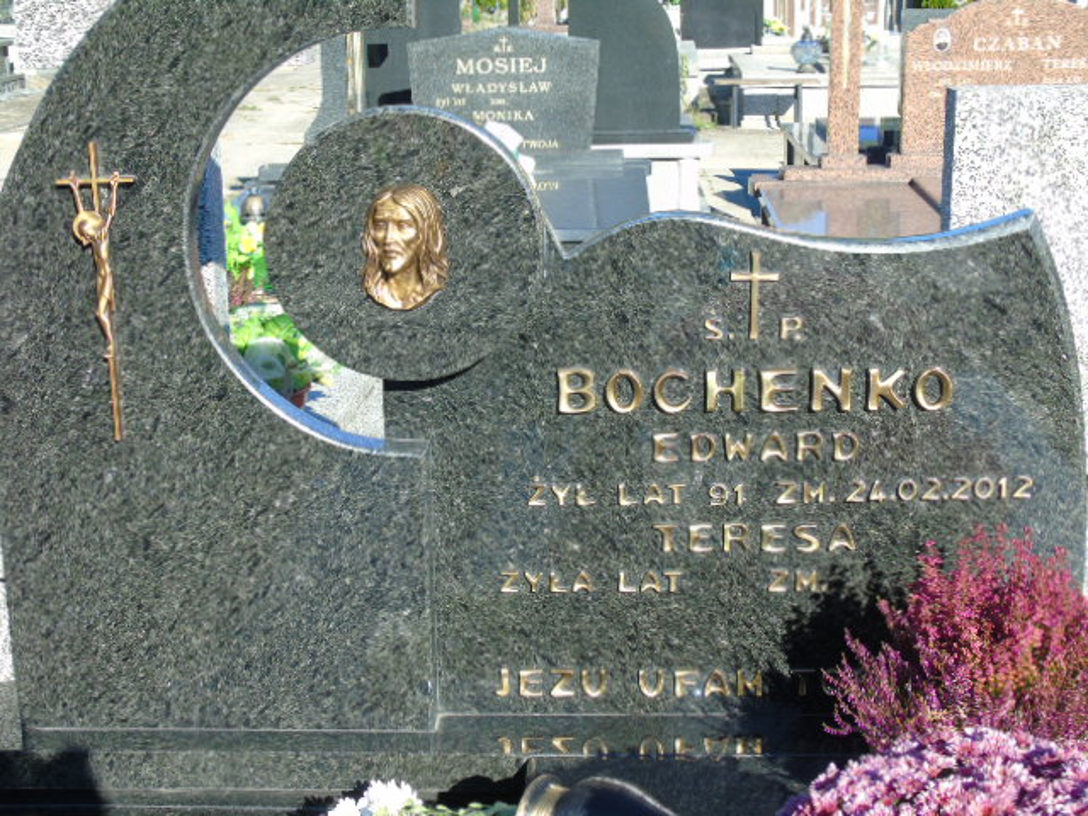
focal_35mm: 54
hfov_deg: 35.5
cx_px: 544
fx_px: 1697
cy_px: 408
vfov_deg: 27.0
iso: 80
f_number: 4.3
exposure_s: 1/200
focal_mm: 9.6
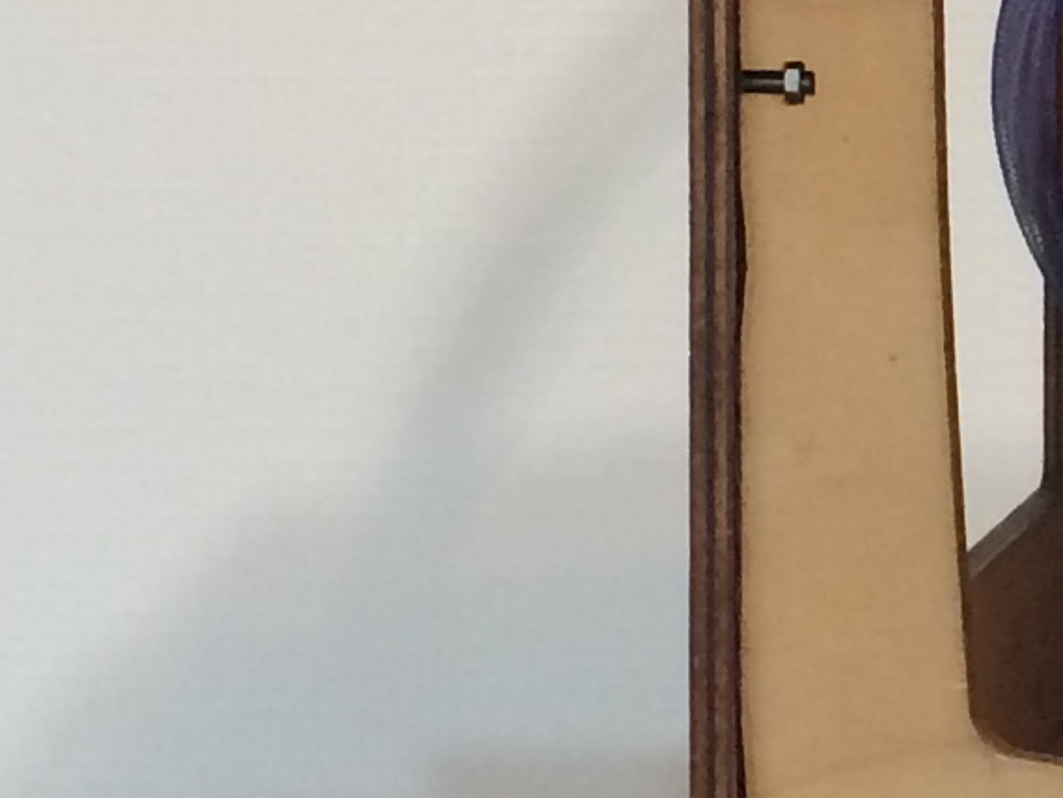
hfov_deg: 10.9
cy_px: 80
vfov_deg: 8.9
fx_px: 5100
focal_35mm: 166
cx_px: 2048
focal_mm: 4.15
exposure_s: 1/33
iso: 250
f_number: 2.2
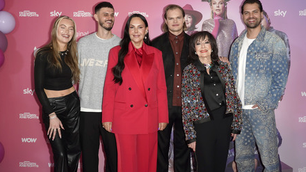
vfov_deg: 27.1
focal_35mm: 44
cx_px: 155
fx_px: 357
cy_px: 77
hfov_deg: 46.4
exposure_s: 1/160
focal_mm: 41
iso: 640
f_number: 6.3
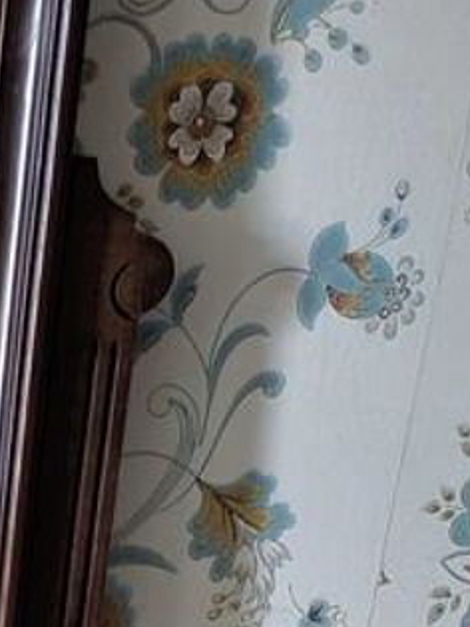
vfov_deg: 14.5
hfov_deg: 12.0
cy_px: 1293
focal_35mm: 110
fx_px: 1993
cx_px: -468
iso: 200
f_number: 1.5
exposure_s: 1/14
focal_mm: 4.32
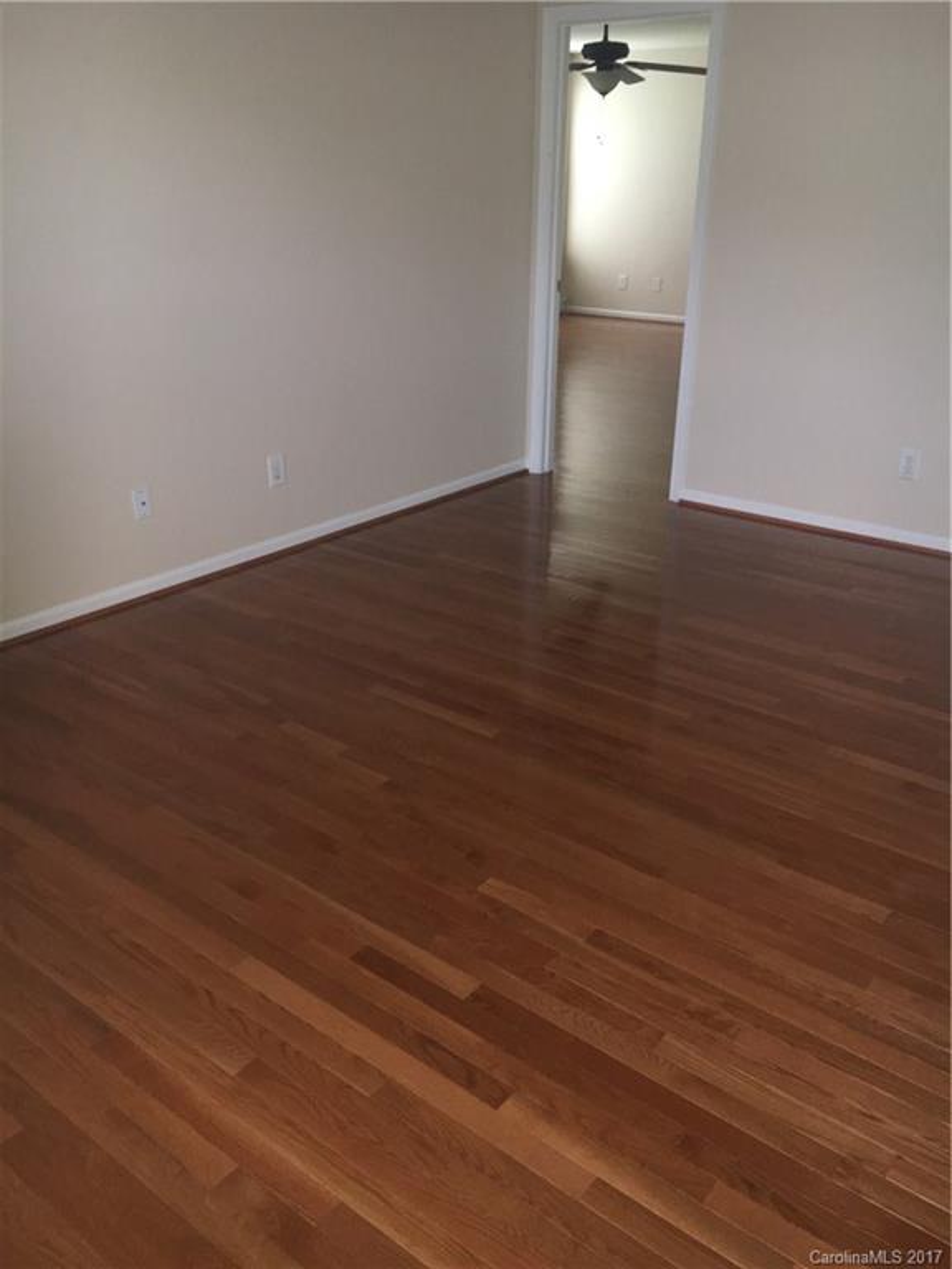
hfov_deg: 48.2
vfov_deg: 61.7
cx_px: 476
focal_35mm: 29
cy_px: 634
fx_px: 1063
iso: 64
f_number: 2.2
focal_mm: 4.15
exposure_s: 1/30
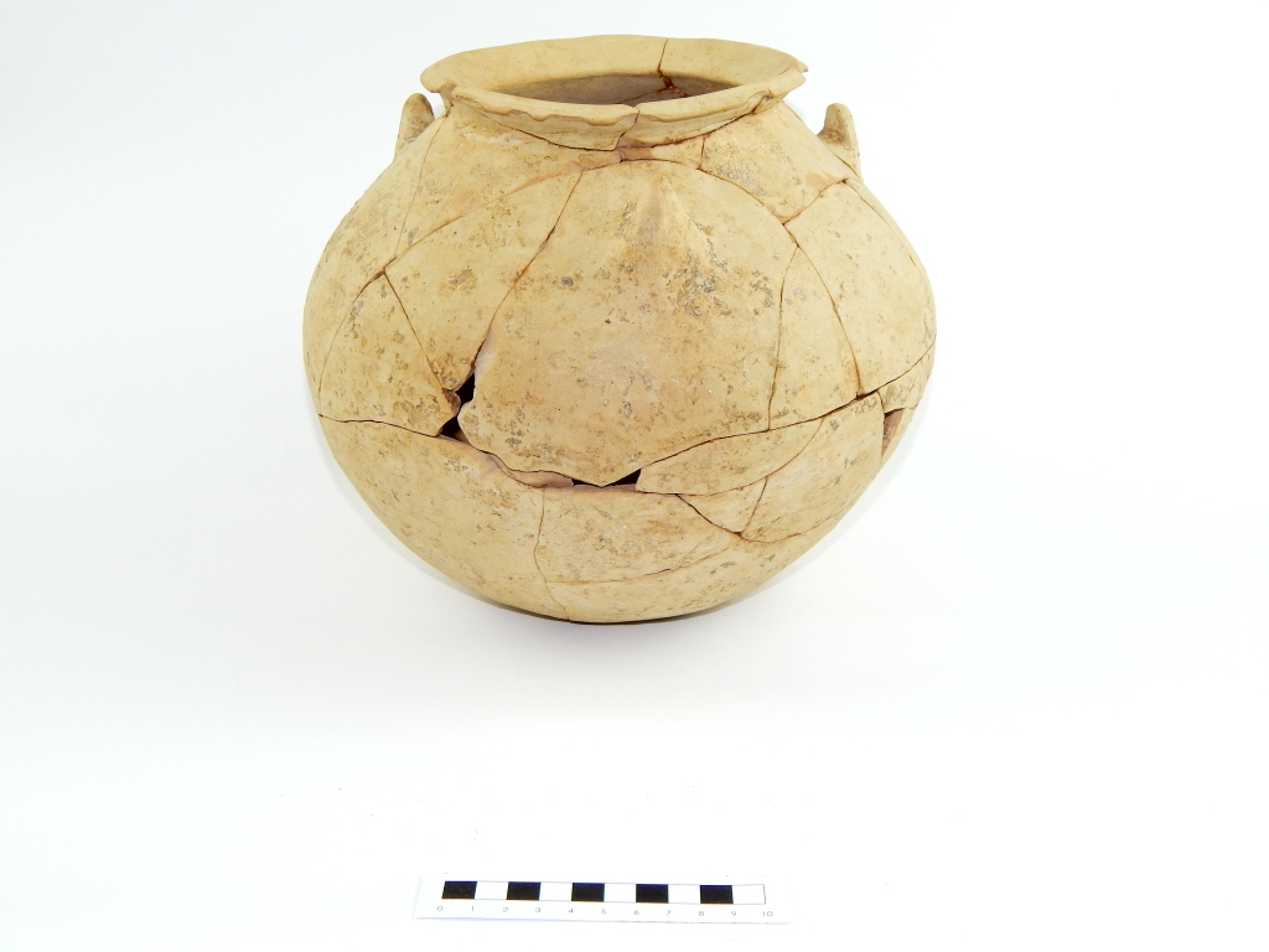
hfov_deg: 38.9
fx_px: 1796
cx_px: 634
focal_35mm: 49
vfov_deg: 29.7
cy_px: 476
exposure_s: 1/100
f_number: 3.7
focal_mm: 8.6
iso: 125
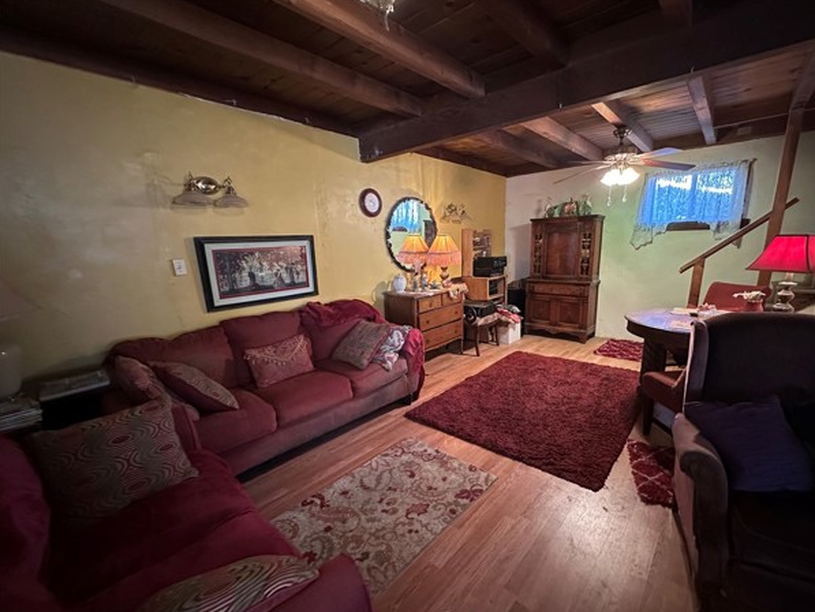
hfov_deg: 98.0
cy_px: 322
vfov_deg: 81.7
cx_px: 434
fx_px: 353
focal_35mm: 15
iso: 1000
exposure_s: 1/40
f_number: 2.2
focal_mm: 2.22
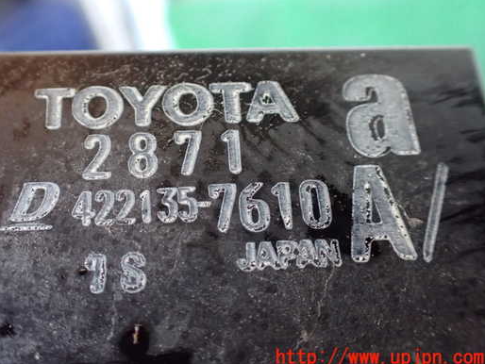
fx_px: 491
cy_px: 157
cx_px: 206
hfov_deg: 52.4
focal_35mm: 35
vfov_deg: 40.6
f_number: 2.3
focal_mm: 5.4
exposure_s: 1/30
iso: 1250
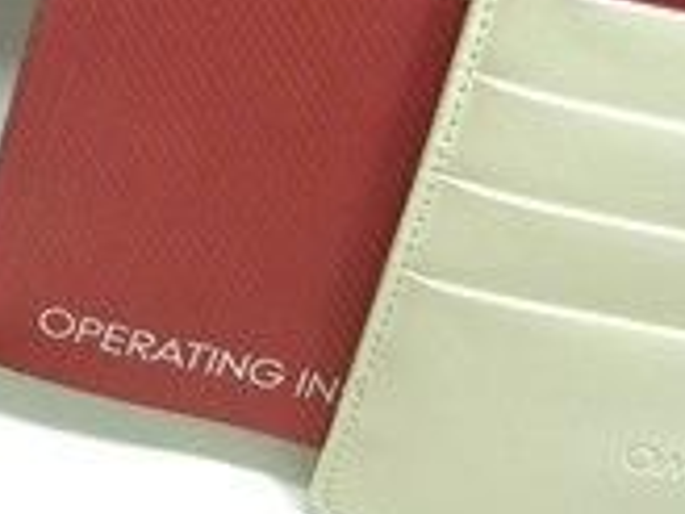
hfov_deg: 12.0
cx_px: -171
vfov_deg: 9.1
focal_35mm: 160
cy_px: -205
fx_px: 3166
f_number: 3.5
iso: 189
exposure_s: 1/30
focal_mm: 6.8
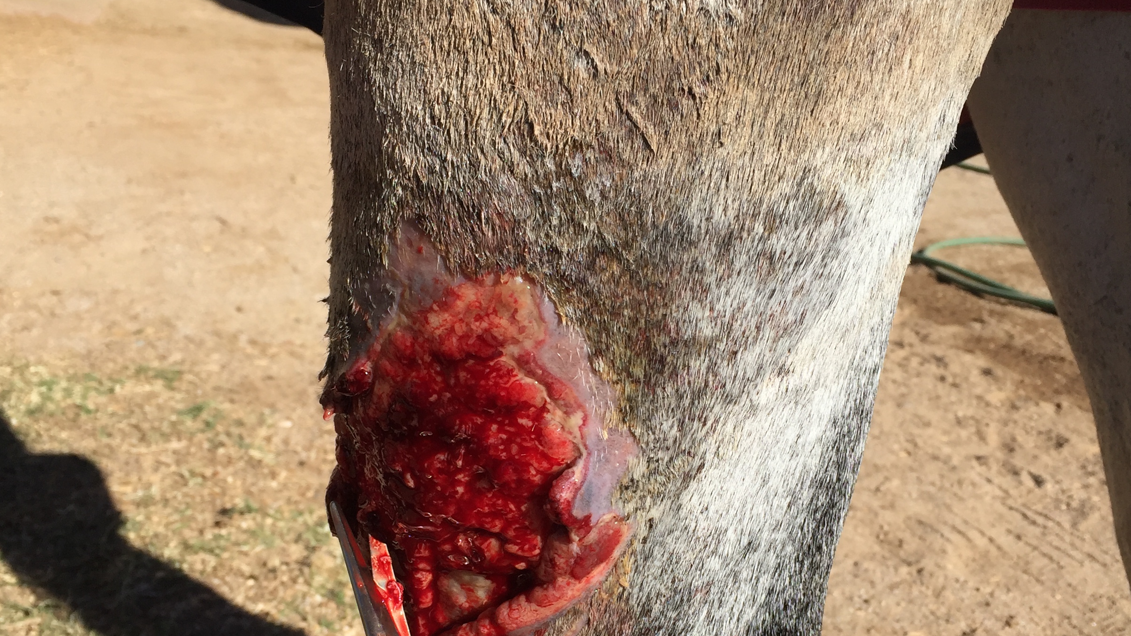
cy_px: 428
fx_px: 1290
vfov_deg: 27.5
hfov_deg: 47.4
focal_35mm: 43
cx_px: 562
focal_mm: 4.15
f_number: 2.2
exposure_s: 1/2083
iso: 32
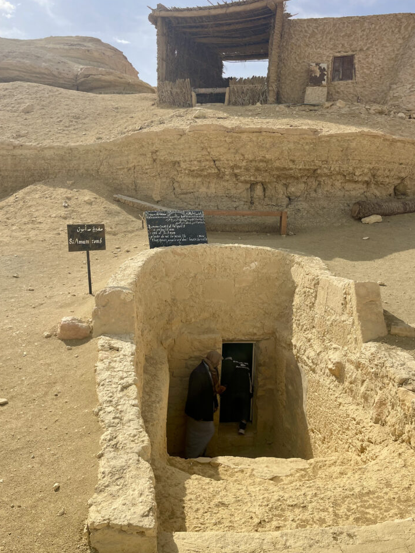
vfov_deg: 65.3
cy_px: 278
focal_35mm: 27
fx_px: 432
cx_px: 212
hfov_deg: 51.4
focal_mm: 5.1
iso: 32
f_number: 1.6
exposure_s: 1/4525
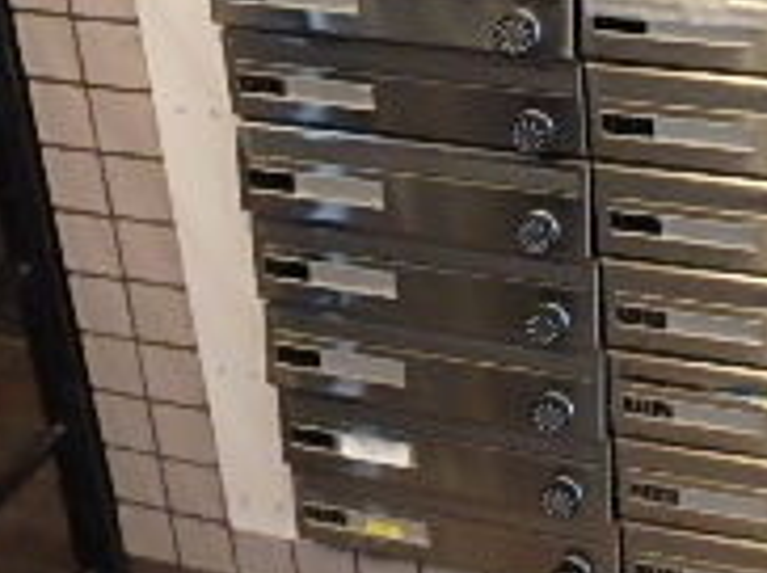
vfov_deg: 18.6
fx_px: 1637
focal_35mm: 74
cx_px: 775
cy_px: -156
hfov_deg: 25.0
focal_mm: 3.7
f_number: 3.5
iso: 800
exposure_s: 1/20
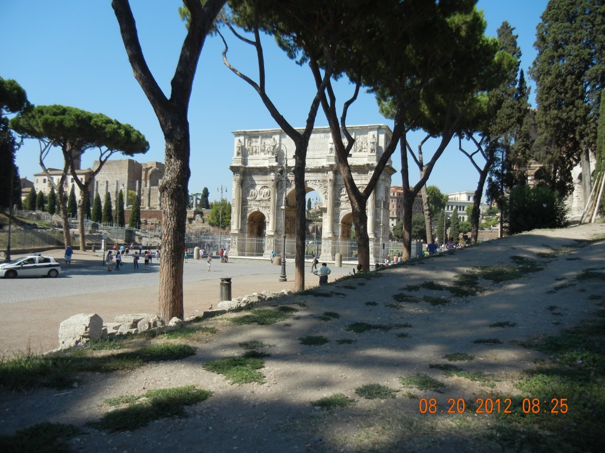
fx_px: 524
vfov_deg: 46.8
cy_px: 226
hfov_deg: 60.0
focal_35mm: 30
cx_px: 302
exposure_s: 1/307
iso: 160
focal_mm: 5.4
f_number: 7
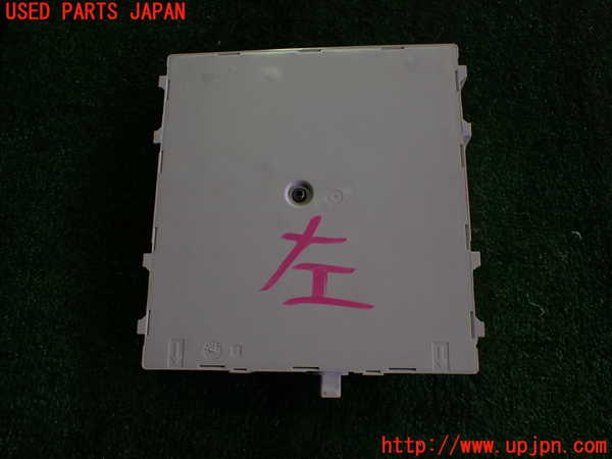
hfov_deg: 60.0
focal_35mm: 30
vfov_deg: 46.8
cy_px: 230
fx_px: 530
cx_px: 306
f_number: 2.3
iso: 125
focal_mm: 5.4
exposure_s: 1/125
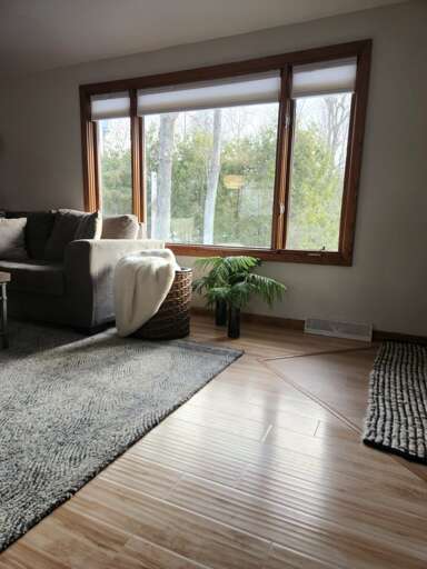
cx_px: 214
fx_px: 378
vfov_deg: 73.9
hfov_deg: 58.9
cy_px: 284
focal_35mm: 23
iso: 64
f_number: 1.8
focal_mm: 5.4
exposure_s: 1/60
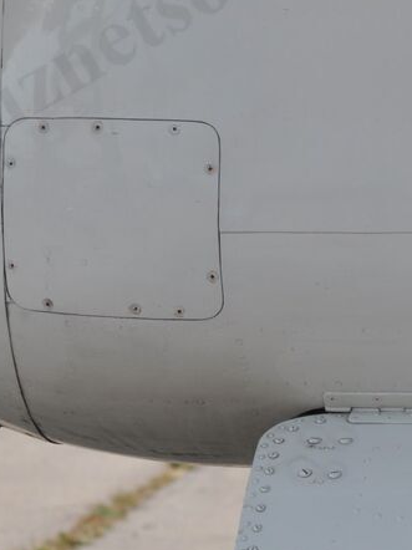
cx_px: -176
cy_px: 199
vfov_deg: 2.3
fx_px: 13931
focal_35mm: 877
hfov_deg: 1.7
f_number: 8
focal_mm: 210
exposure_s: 1/640
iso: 200
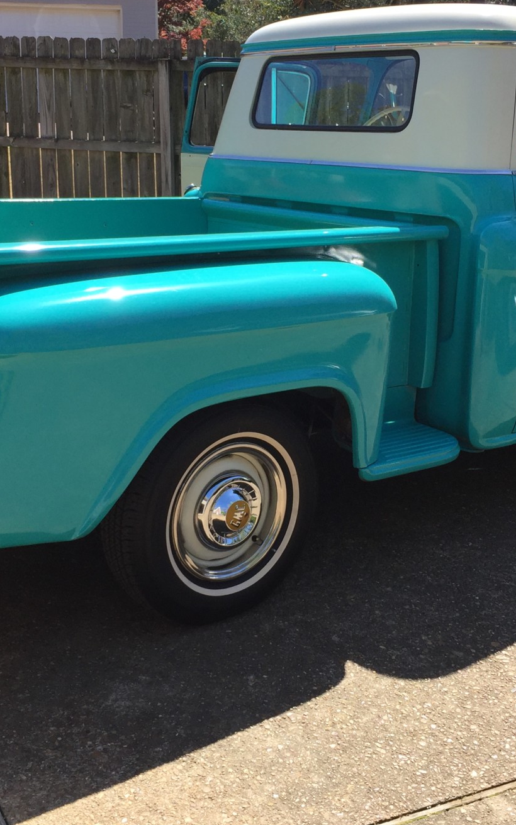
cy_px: 362
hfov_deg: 26.9
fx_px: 1080
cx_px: 261
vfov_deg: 41.8
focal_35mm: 48
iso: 32
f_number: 2.2
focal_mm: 4.15
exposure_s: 1/964
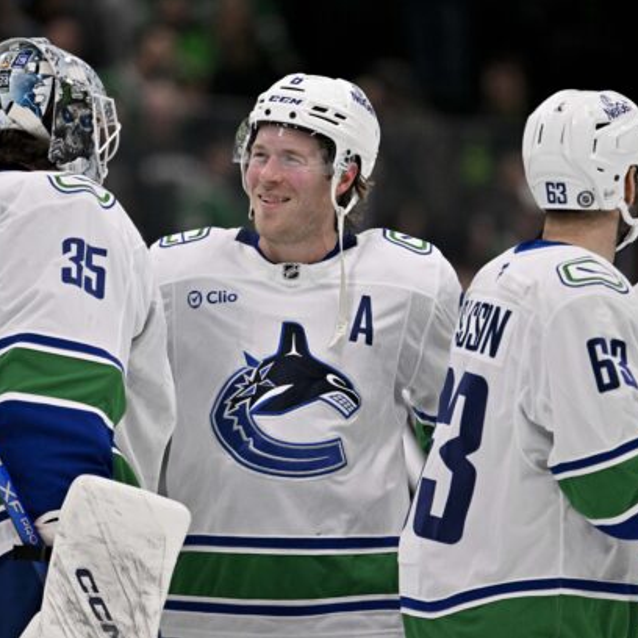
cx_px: 290
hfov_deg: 3.4
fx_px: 10697
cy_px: 319
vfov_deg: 3.4
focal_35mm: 513
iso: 3200
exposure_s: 1/2000
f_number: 5
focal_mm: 400
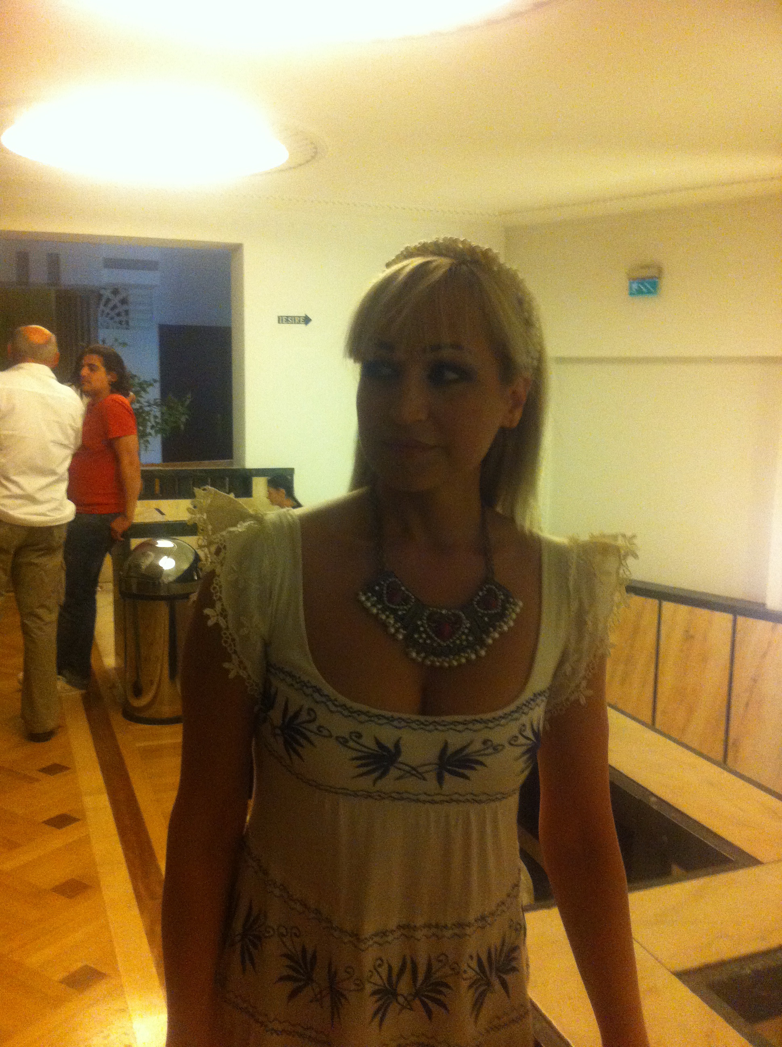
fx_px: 1057
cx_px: 391
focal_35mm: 35
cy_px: 524
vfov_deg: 52.7
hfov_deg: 40.6
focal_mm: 3.85
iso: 500
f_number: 2.8
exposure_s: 1/15
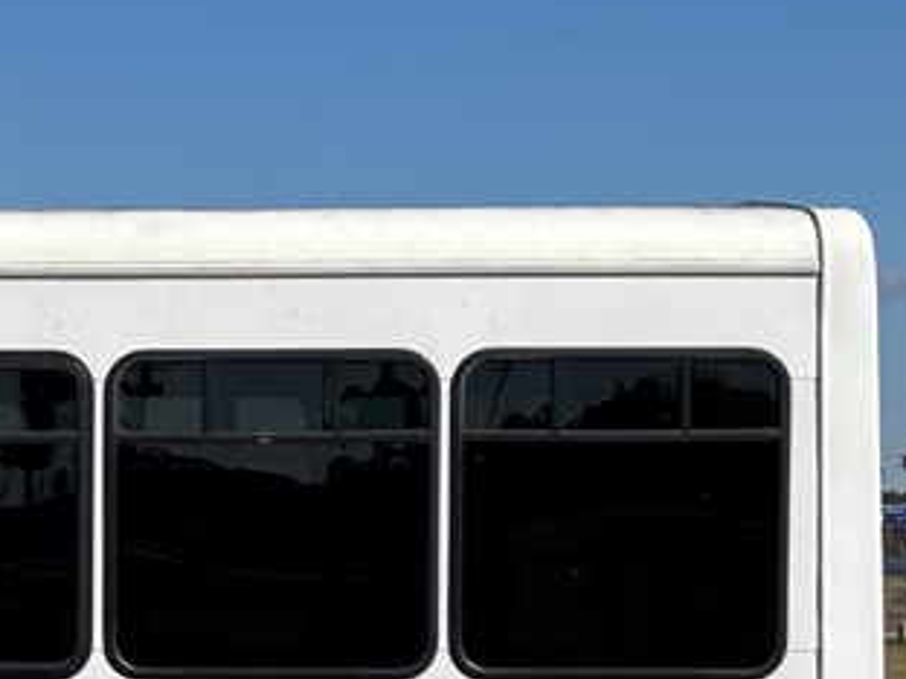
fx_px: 3690
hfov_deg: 13.5
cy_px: 602
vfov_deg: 10.5
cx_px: -260
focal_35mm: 141
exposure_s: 1/6329
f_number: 1.6
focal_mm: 5.96
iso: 40
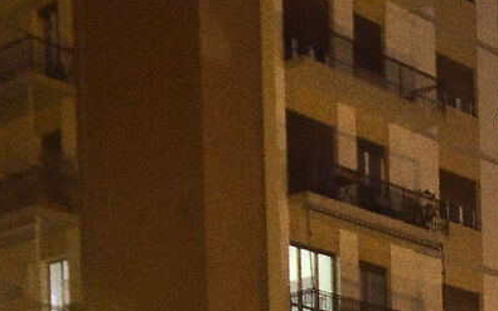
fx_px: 1344
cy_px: 664
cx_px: 714
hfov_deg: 18.9
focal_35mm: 99
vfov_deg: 11.6
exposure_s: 1/5
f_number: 6.3
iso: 3200
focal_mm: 11
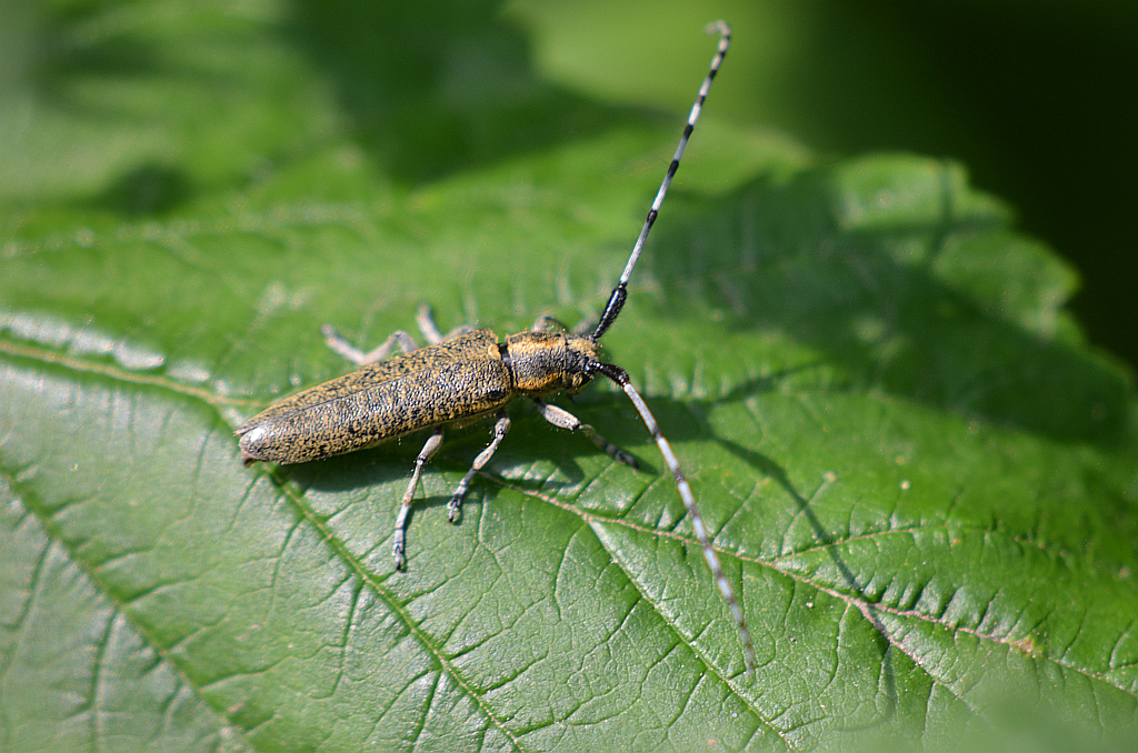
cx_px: 569
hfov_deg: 6.9
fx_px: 9463
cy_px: 376
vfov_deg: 4.6
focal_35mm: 300
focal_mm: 200
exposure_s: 1/125
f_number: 8
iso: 160
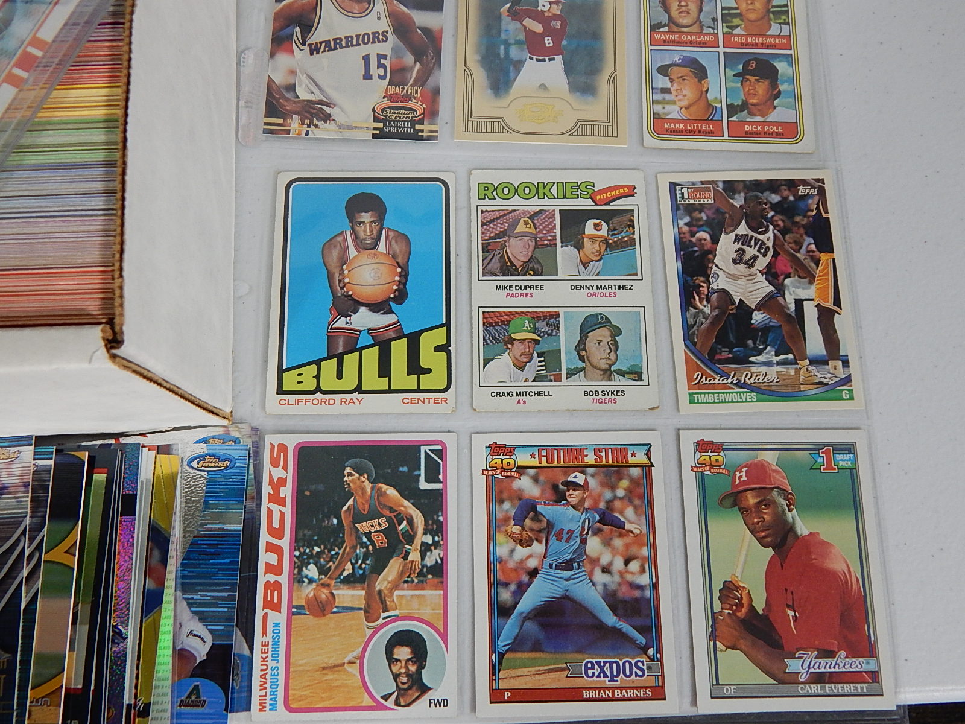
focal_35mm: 31
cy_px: 362
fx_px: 864
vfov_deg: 45.4
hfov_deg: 58.4
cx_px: 482
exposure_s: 1/30
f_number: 3.2
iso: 250
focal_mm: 5.6
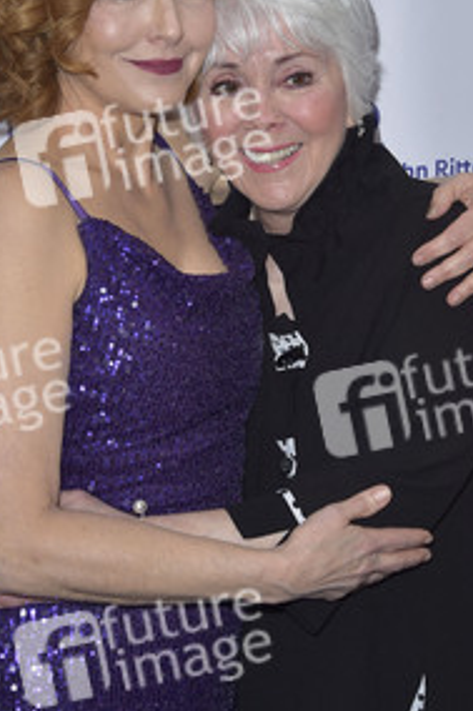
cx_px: 216
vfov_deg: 18.6
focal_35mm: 110
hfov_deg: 12.4
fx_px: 2170
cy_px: 273
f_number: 6.3
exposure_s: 1/250
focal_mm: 78
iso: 400
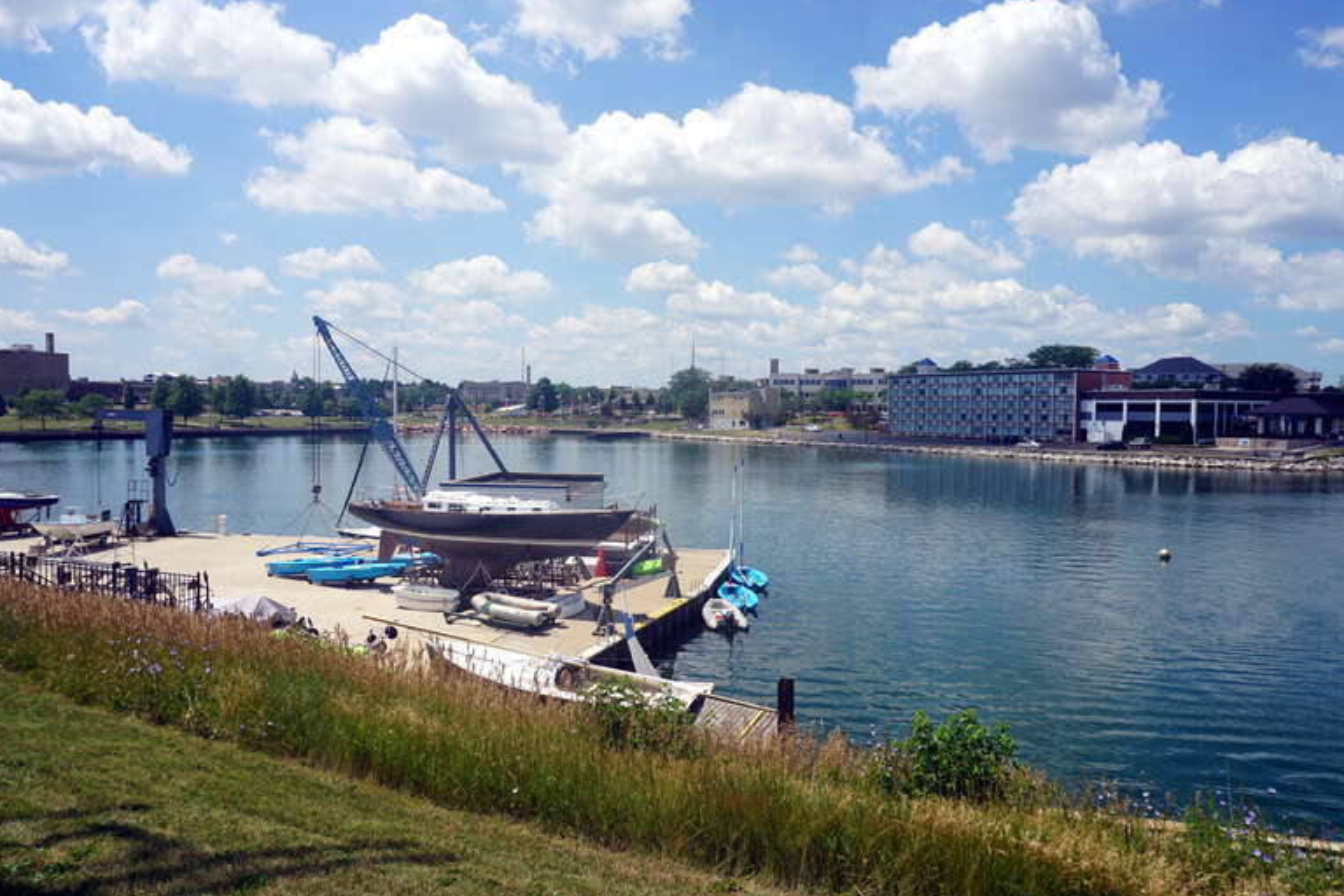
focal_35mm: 25
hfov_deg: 71.5
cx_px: 688
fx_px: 933
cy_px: 449
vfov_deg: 51.3
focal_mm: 16
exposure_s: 1/160
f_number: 11
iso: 100
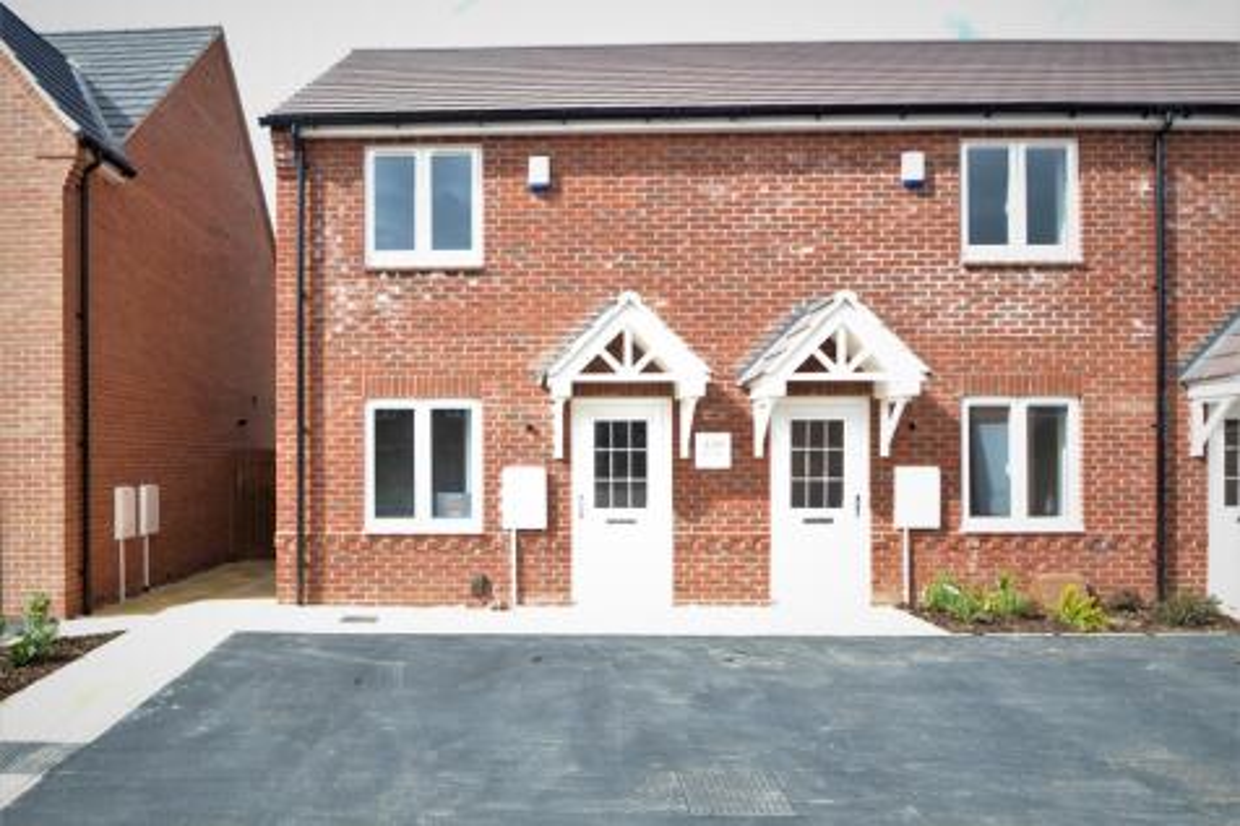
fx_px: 723
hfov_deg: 81.2
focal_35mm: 21
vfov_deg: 59.5
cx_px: 620
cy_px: 413
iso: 100
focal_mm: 14
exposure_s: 1/125
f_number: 5.6
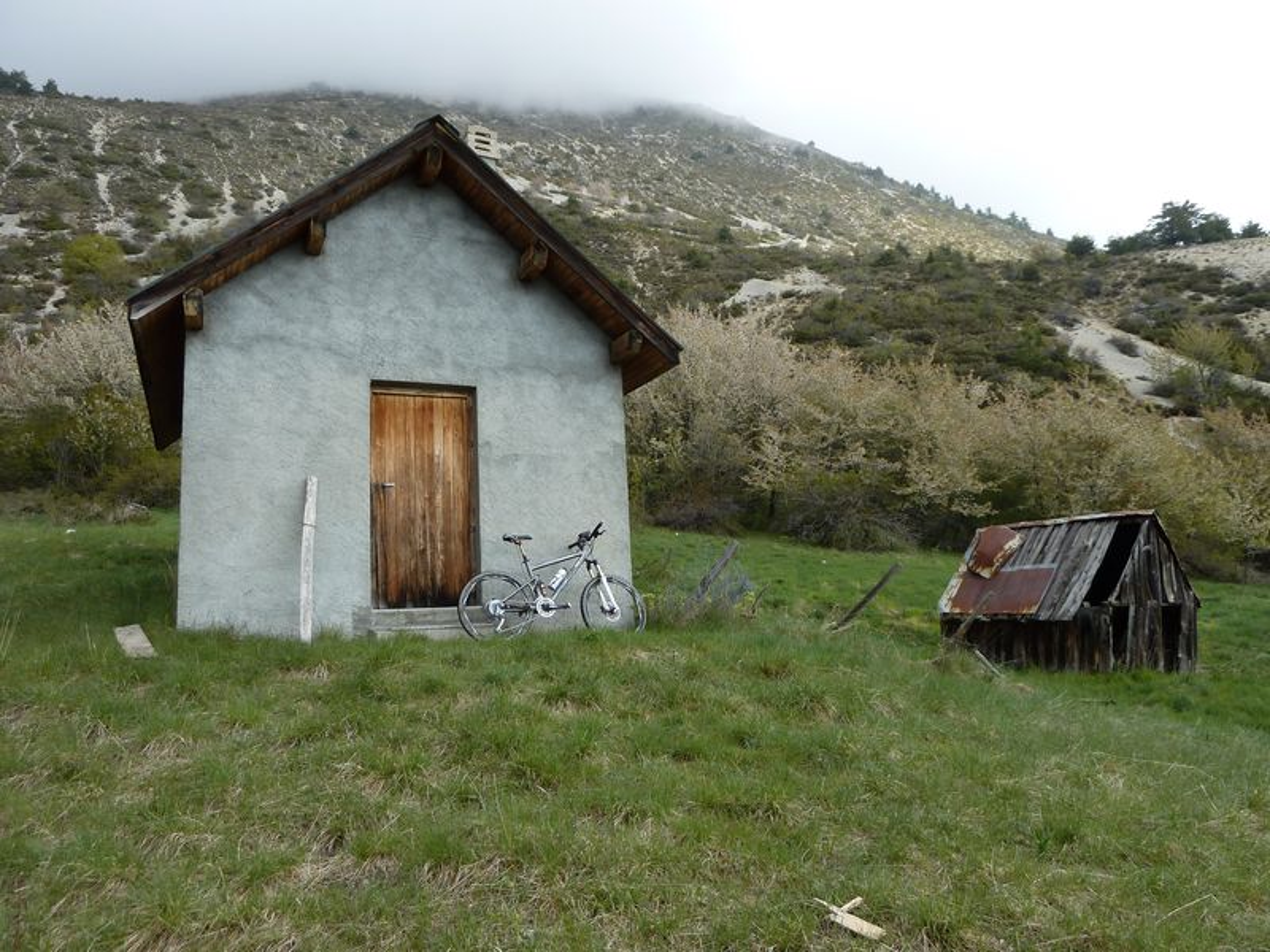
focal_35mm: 25
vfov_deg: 54.9
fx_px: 917
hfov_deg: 69.4
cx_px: 635
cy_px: 476
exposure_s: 1/320
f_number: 4
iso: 80
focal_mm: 4.1
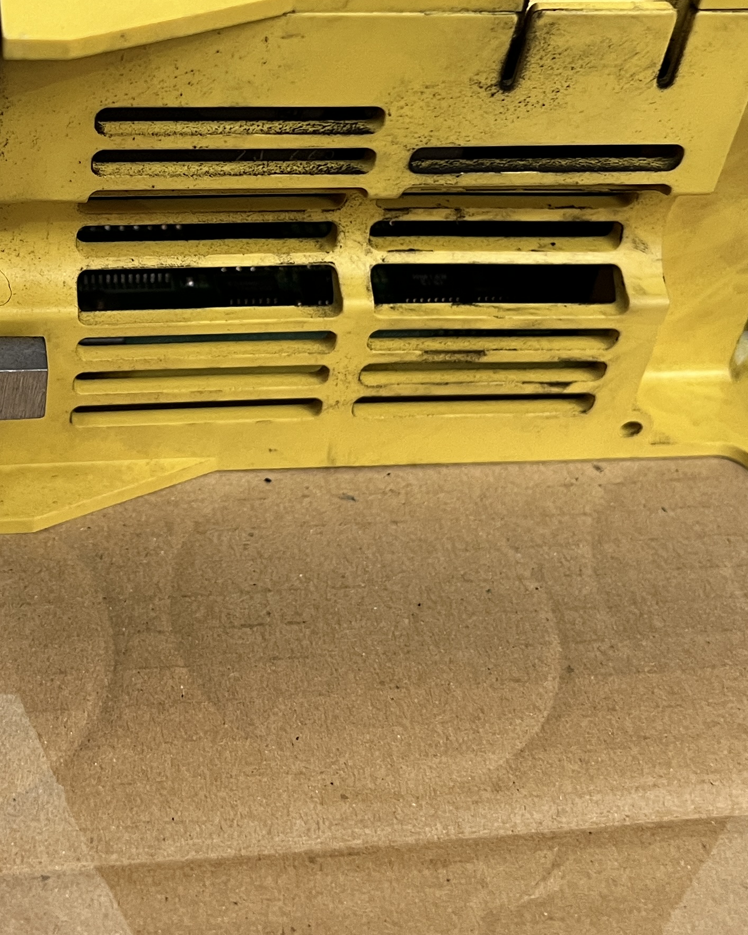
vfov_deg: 31.7
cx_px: 144
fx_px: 1605
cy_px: 205
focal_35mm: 58
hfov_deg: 25.7
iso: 160
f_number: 1.5
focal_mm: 5.7
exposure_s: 1/60
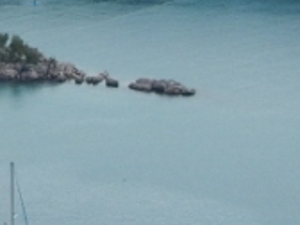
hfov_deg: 8.4
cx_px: -136
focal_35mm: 231
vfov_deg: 6.4
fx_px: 2002
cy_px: -84
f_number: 3.4
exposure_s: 1/1250
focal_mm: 6.8
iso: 125
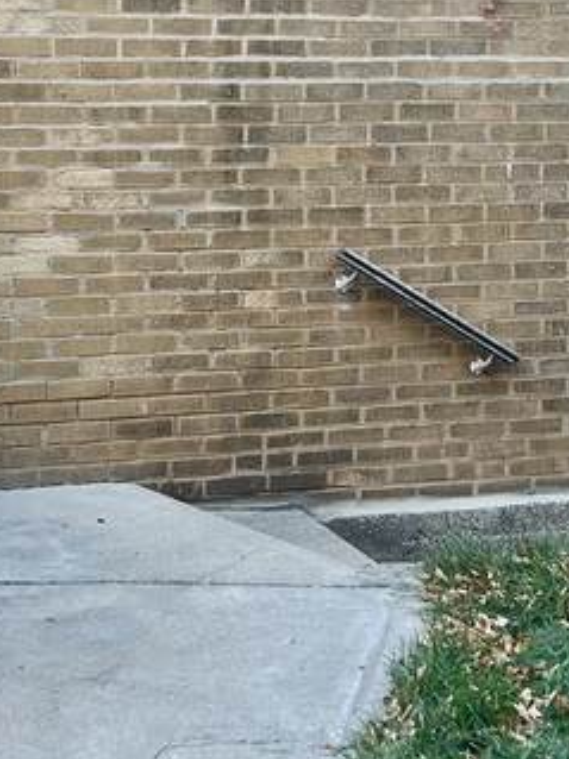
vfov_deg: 21.9
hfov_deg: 16.8
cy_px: 124
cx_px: 224
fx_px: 1930
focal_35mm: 88
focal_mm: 5.7
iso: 50
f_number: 1.5
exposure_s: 1/175
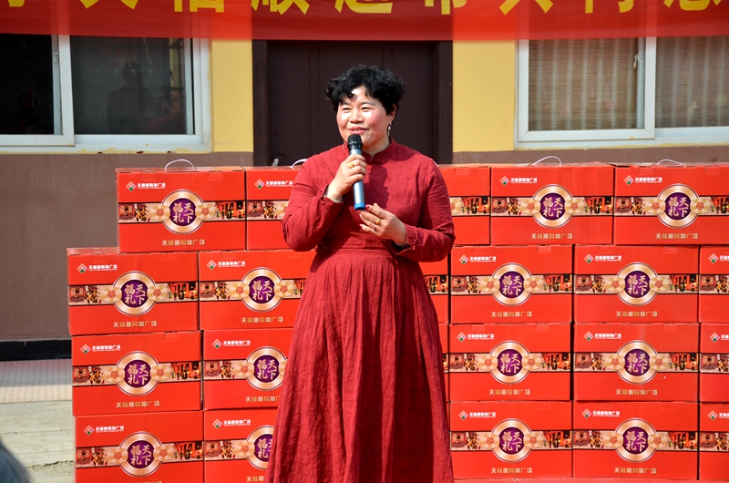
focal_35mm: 99
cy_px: 242
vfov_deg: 13.8
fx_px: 2001
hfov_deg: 20.7
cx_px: 364
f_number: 8
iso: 125
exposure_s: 1/250
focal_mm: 66
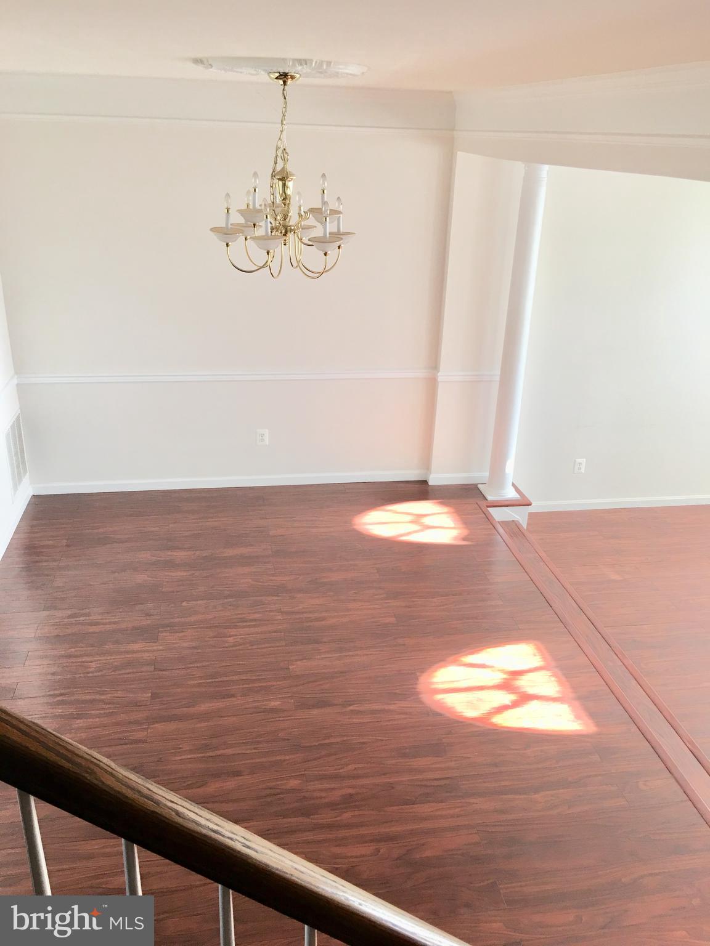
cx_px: 355
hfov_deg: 48.2
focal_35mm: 29
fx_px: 793
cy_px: 473
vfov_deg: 61.7
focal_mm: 4.15
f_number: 2.2
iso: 25
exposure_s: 1/40
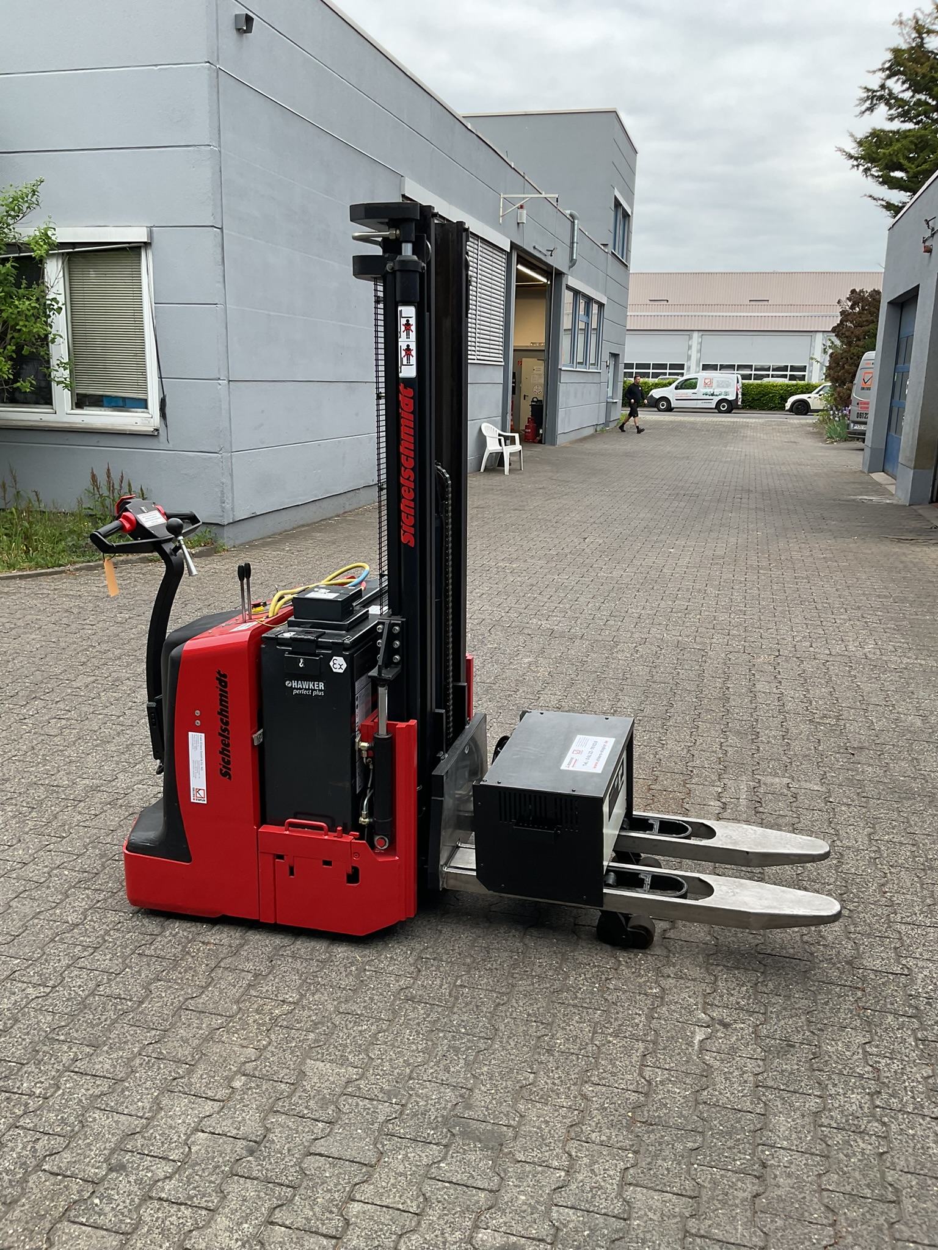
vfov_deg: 61.7
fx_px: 1048
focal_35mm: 29
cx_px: 469
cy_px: 625
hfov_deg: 48.2
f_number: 1.8
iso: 25
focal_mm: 3
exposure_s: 1/120
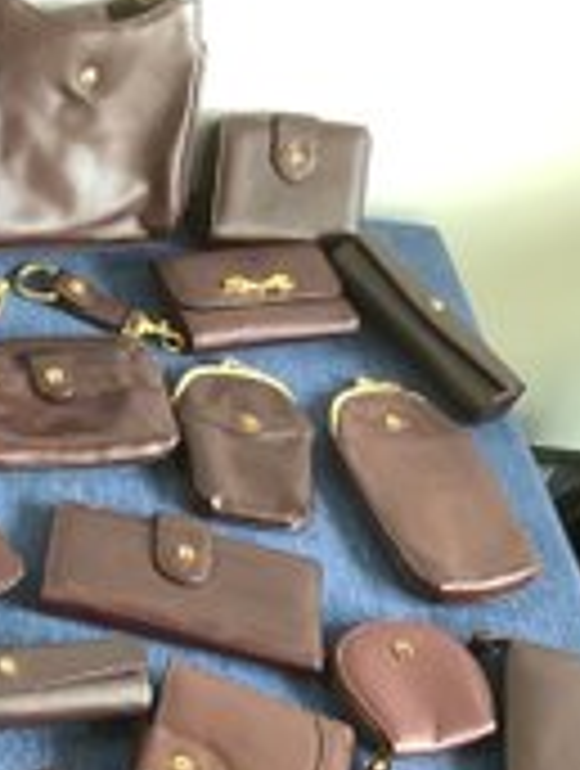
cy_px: 507
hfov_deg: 21.9
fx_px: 1380
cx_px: -124
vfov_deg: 30.9
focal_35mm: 62
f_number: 2.4
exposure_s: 1/60
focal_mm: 3.3
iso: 125
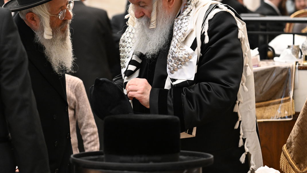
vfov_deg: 7.0
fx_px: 1400
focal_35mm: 172
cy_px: 42
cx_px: 109
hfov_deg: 12.5
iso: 3200
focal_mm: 125
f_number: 4.5
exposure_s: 1/200
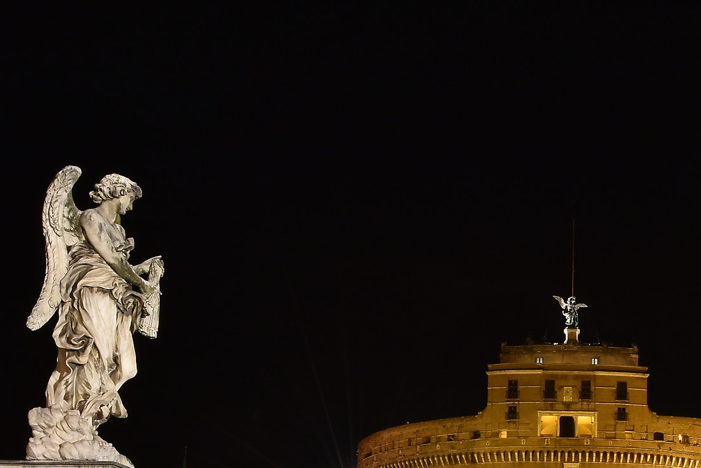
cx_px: 585
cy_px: 470
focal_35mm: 59
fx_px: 1149
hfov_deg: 32.7
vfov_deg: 22.1
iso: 100
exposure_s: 8
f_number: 16
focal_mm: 18
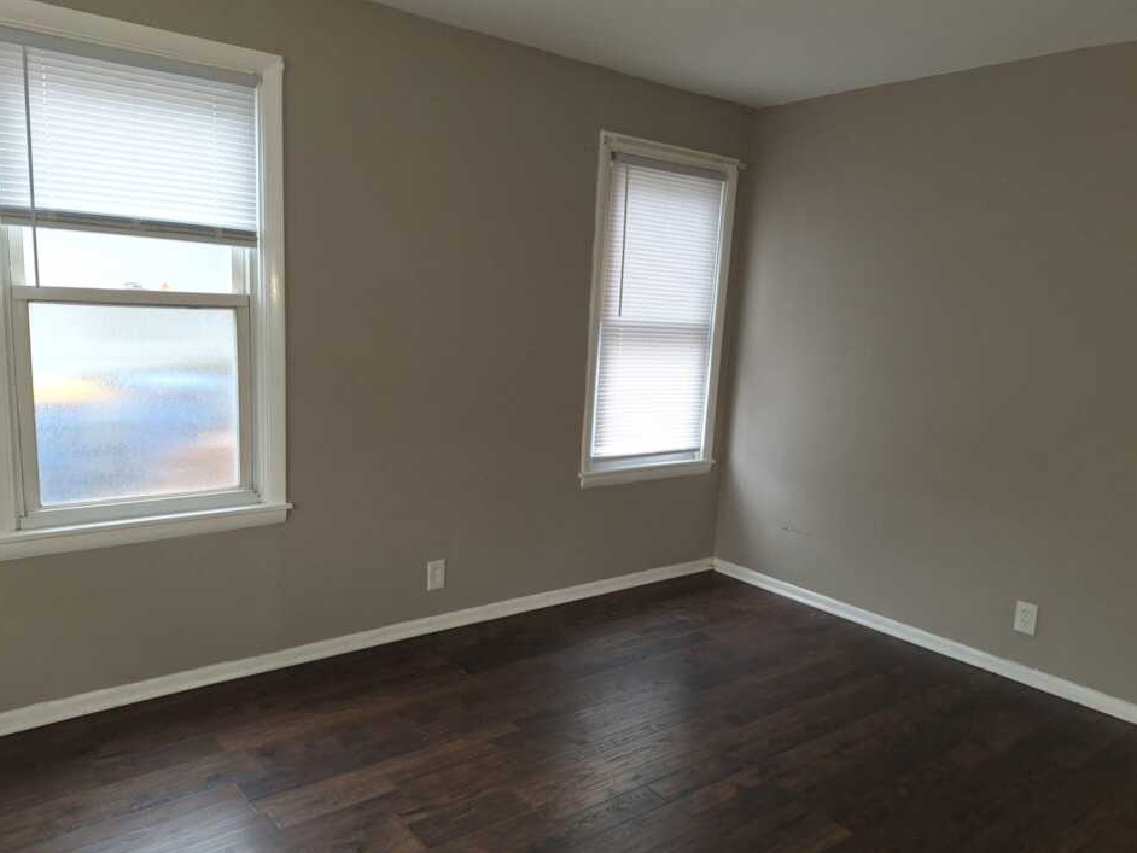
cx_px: 546
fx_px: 821
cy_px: 443
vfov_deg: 54.9
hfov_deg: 69.3
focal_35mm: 25
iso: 25
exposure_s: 1/30
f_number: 1.8
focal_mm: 5.54
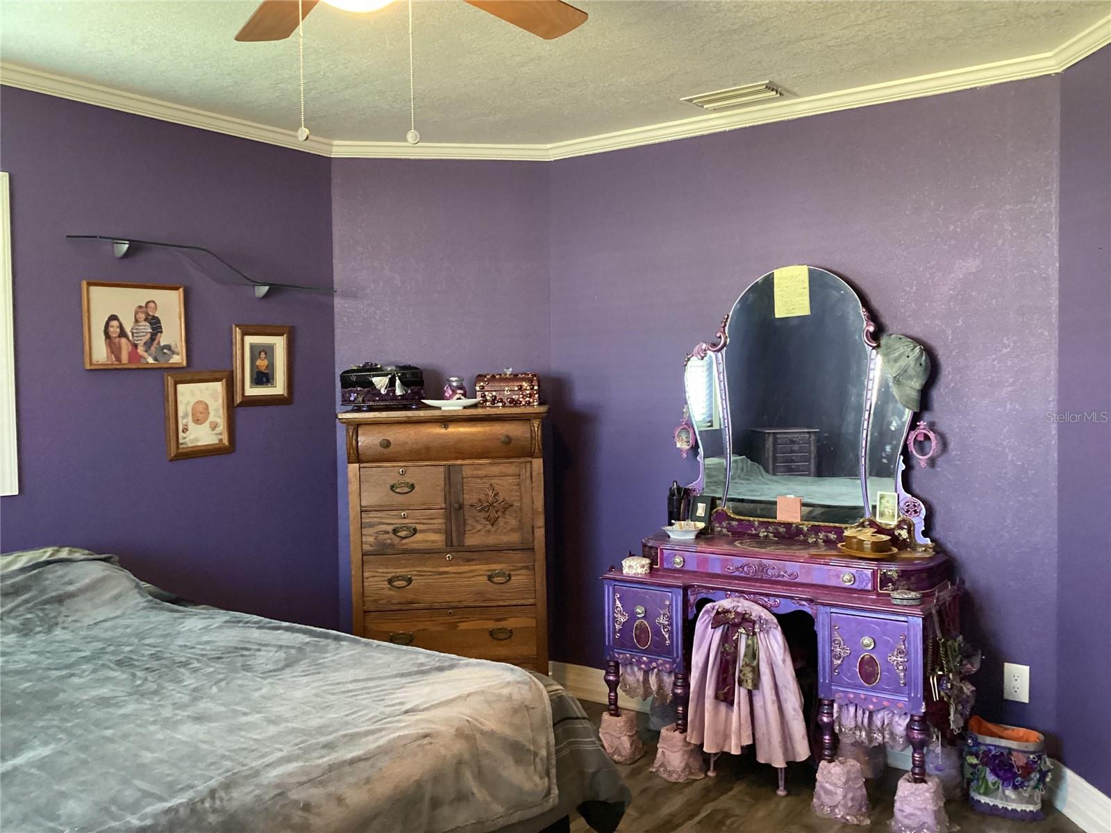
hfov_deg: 58.4
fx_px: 995
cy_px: 416
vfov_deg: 45.4
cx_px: 556
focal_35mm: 31
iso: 500
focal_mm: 3.3
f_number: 2.4
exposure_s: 1/30
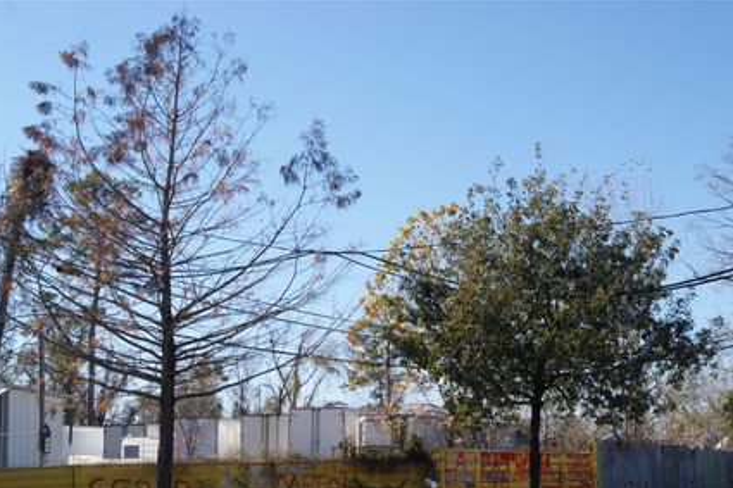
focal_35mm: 53
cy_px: 285
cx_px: 338
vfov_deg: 25.5
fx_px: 1079
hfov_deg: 37.5
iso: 100
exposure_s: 1/80
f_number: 11
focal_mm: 30
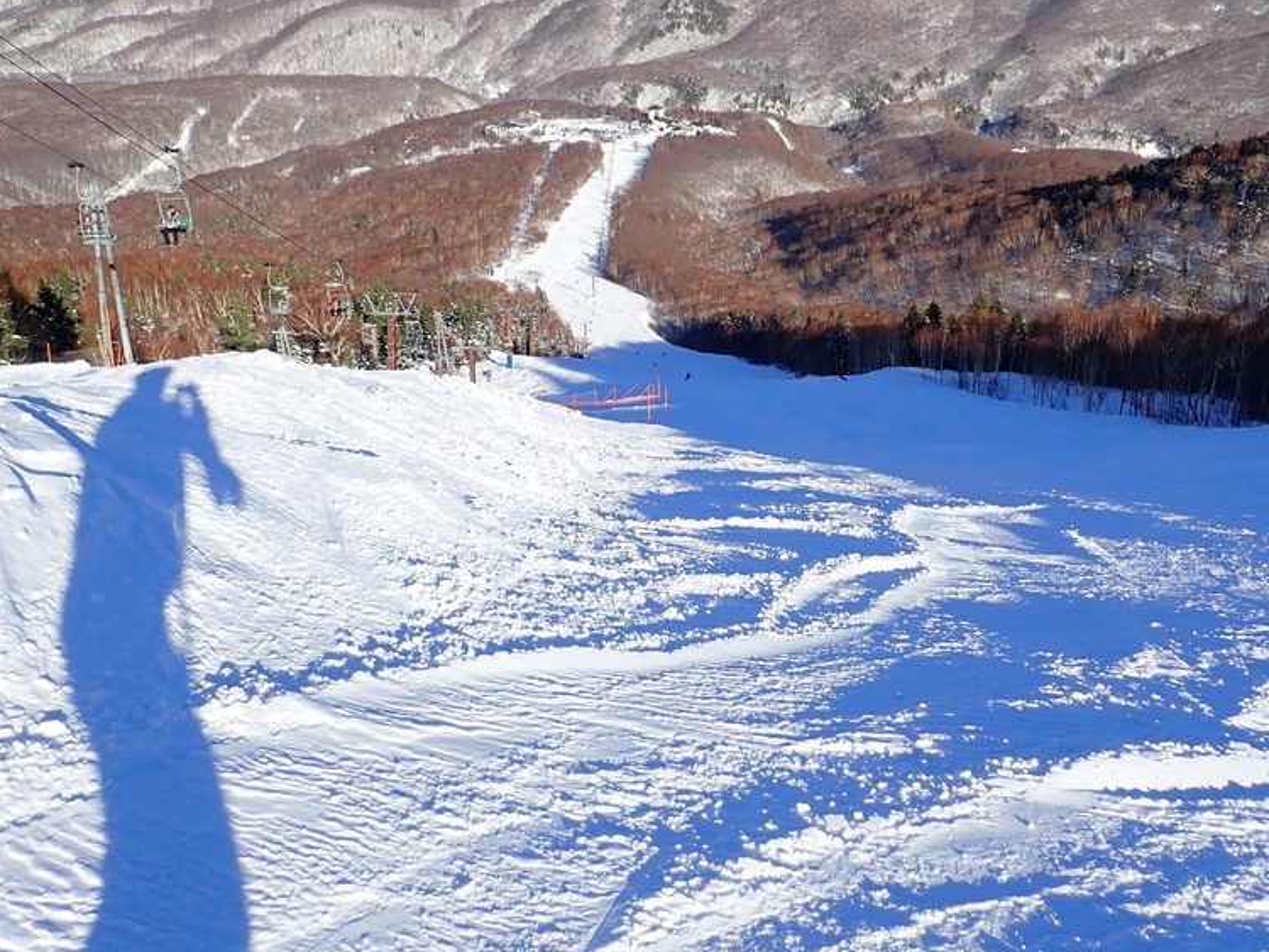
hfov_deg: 56.8
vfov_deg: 43.8
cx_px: 646
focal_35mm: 32
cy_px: 357
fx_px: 1173
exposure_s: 1/200
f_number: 8
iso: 100
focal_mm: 4.5
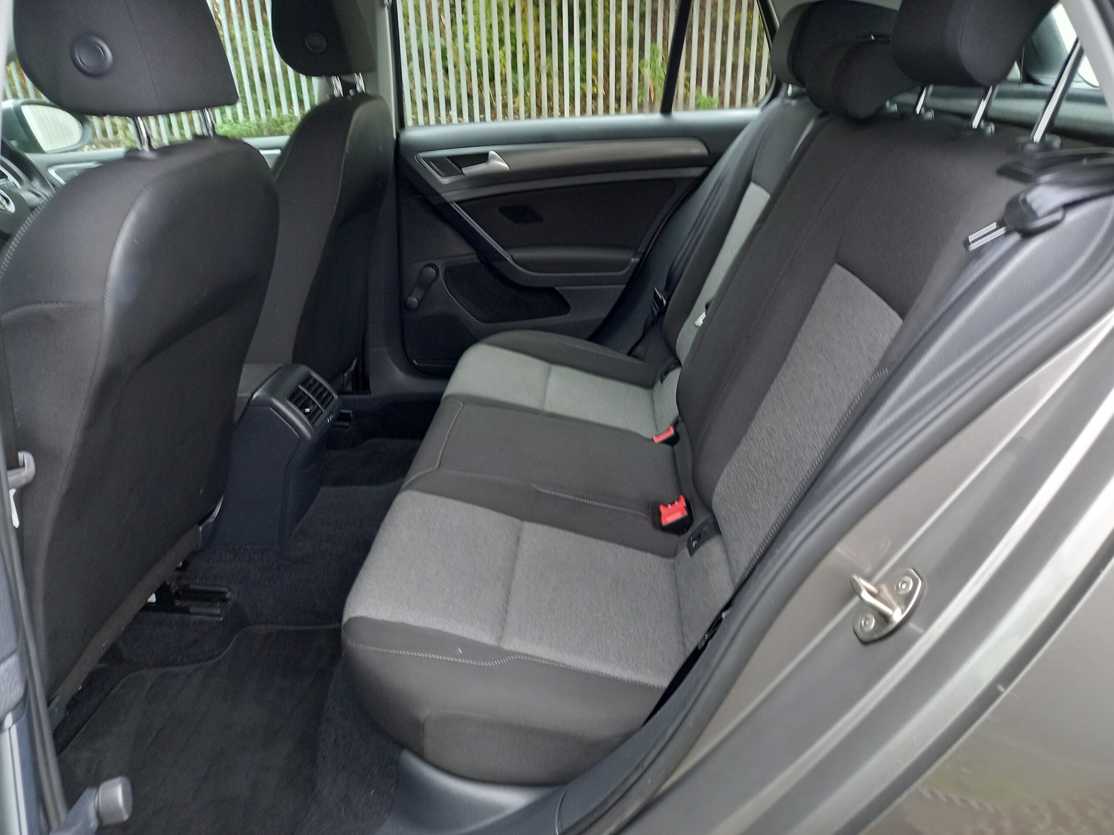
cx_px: 557
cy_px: 418
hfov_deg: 69.4
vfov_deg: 54.9
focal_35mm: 25
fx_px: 805
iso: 200
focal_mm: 4.6
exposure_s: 1/30
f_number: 2
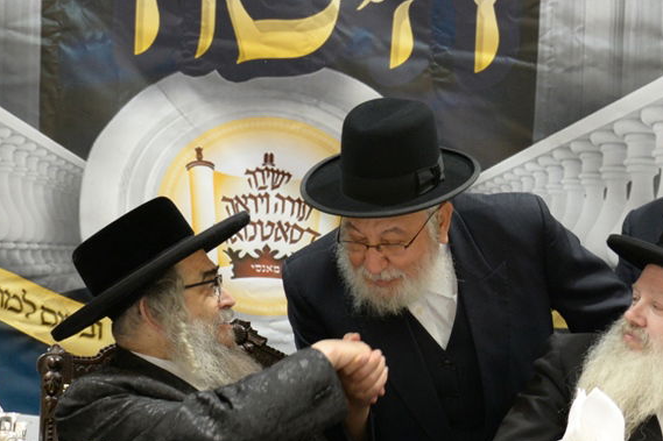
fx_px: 1491
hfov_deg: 25.0
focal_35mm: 81
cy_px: 322
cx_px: 381
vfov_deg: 16.8
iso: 1250
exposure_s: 1/100
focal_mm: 45
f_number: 4.2
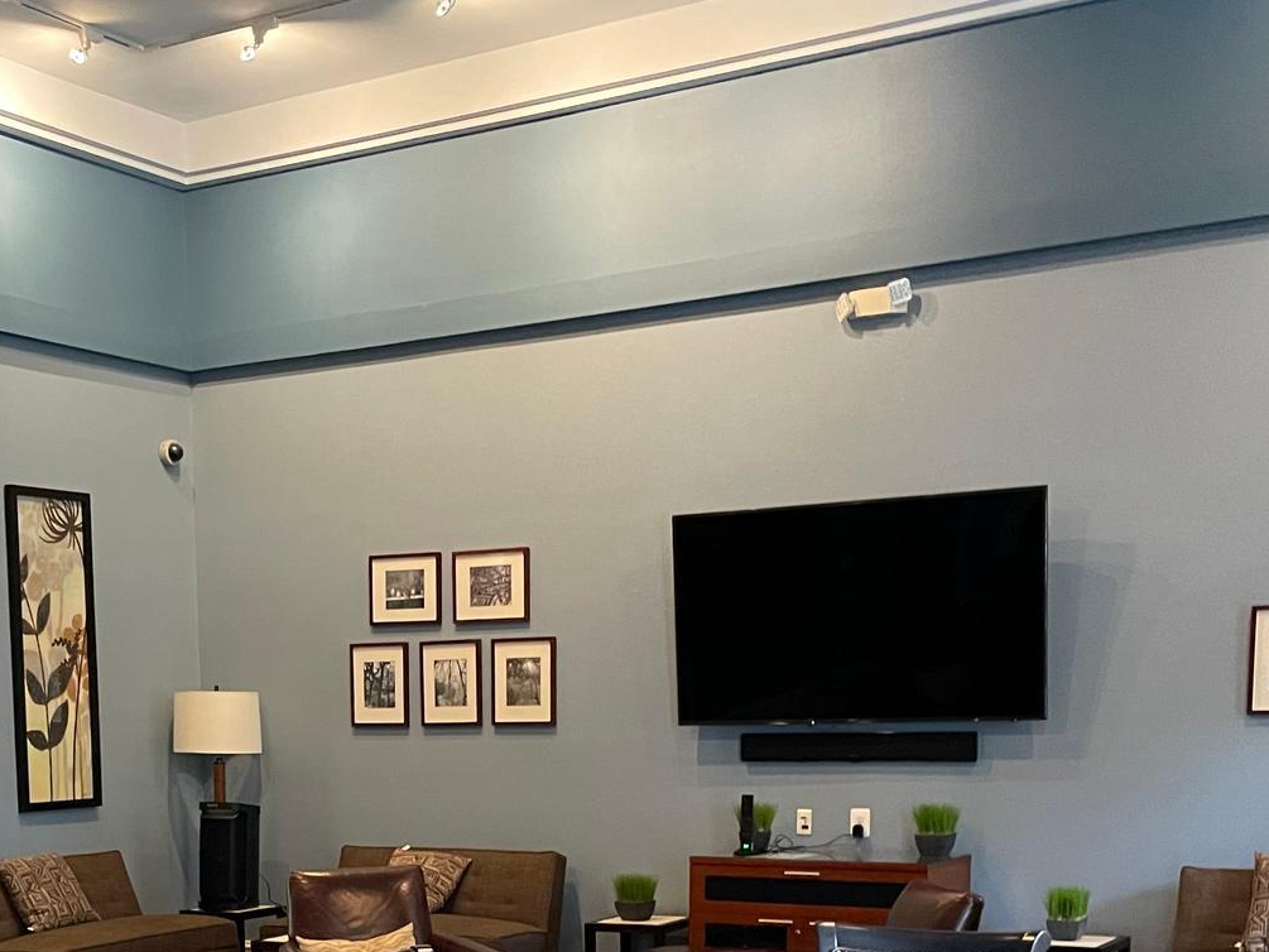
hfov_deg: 35.6
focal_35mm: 53
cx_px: 370
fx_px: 1943
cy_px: 960
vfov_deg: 26.1
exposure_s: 1/40
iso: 500
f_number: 1.6
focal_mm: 4.2
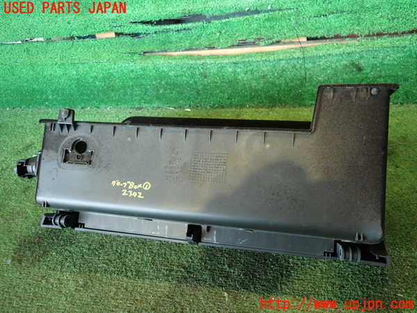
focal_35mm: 25
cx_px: 208
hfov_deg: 69.4
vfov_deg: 54.9
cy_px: 156
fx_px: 301
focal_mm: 4.5
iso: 200
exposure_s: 1/40
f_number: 2
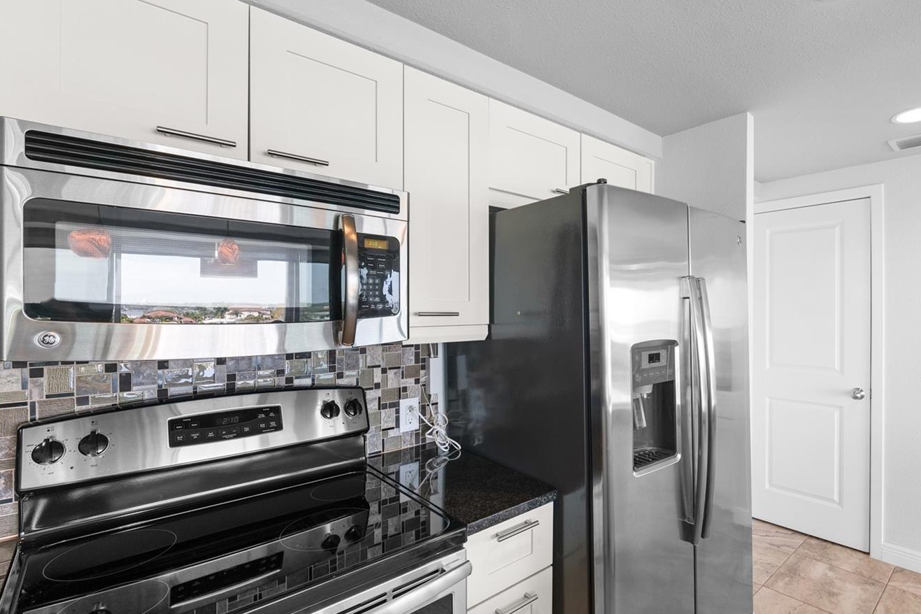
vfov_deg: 70.4
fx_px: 435
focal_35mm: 17
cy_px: 301
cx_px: 553
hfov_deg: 92.1
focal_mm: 14
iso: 400
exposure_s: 1/13
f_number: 8
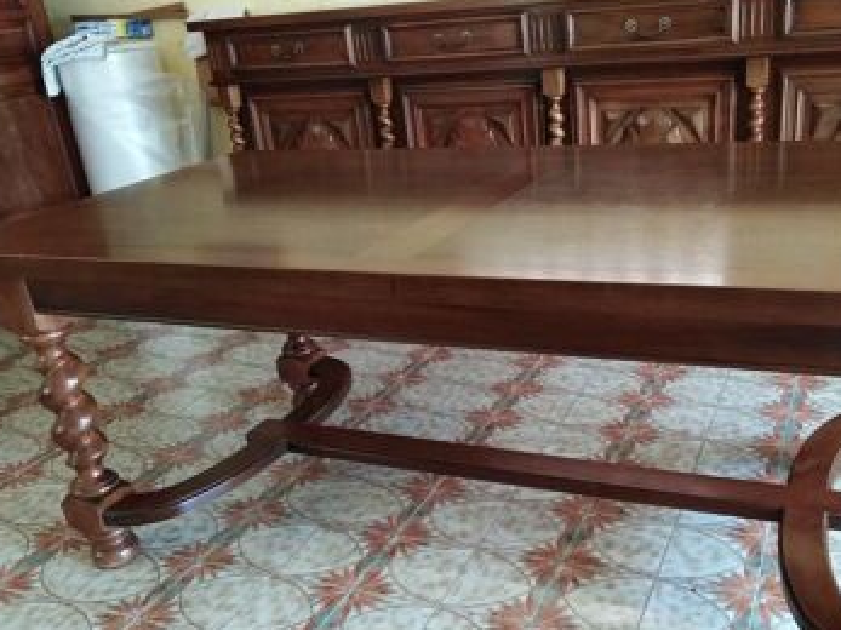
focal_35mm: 36
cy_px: 373
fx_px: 874
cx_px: 504
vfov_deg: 39.5
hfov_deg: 51.0
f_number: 2.2
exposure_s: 1/20
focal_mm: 3.46
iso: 546
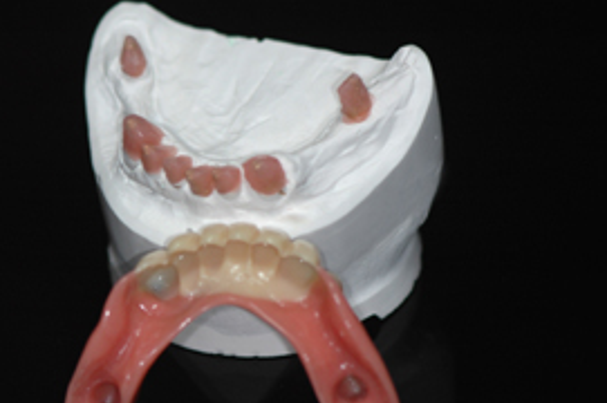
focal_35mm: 233
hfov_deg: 8.9
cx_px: 233
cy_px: 273
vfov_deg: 5.9
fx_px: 3919
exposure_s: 1/60
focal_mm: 105
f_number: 4
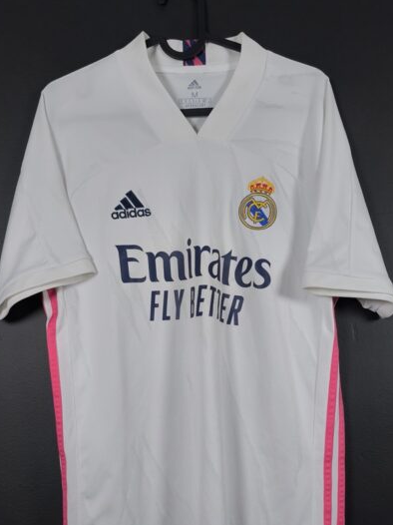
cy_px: 364
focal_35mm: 35
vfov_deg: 51.3
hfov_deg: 40.7
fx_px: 530
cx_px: 192
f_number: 1.6
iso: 400
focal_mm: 6.57
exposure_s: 1/160
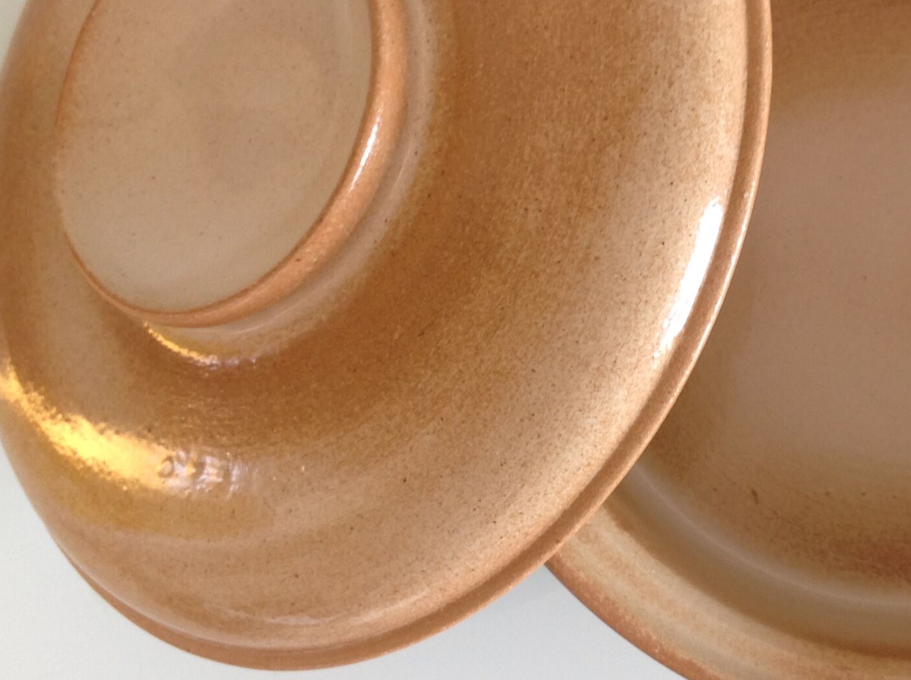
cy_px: 234
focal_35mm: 65
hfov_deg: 29.2
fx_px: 1708
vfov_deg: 22.4
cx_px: 739
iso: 50
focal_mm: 4.28
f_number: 2.4
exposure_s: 1/15
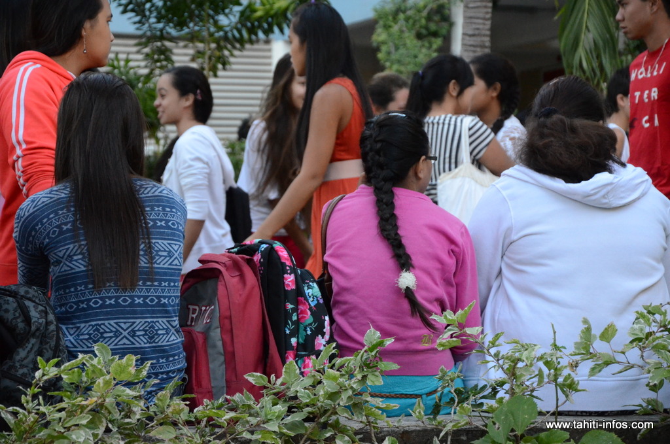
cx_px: 335
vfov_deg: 11.4
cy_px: 222
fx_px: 2229
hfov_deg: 17.1
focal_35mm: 120
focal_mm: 80
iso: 3200
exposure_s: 1/400
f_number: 6.3
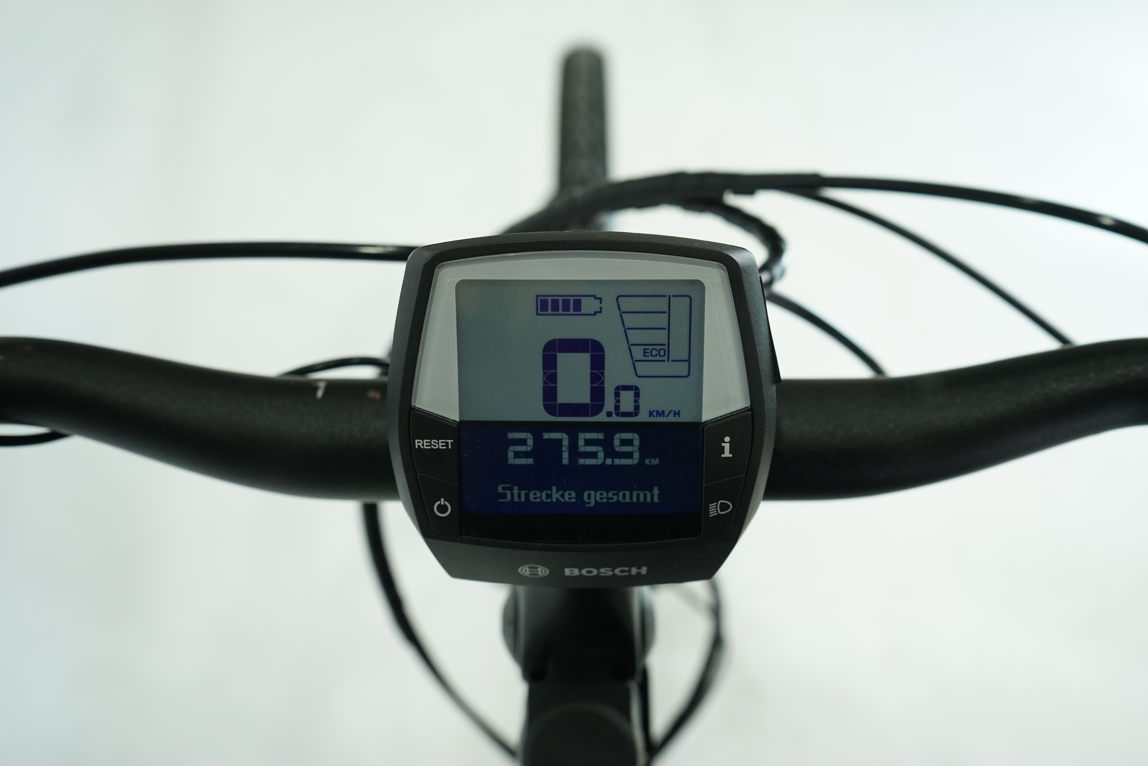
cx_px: 574
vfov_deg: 37.9
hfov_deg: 54.4
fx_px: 1116
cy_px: 383
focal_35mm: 35
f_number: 5.6
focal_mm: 35
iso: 1600
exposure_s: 1/200
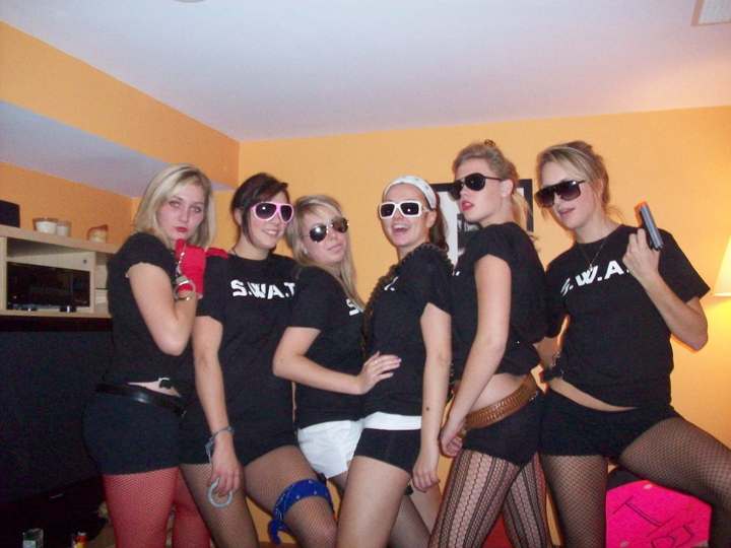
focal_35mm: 37
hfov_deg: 50.1
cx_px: 366
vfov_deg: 38.7
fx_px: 781
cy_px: 274
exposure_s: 1/128
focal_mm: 6.2
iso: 400
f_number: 2.8
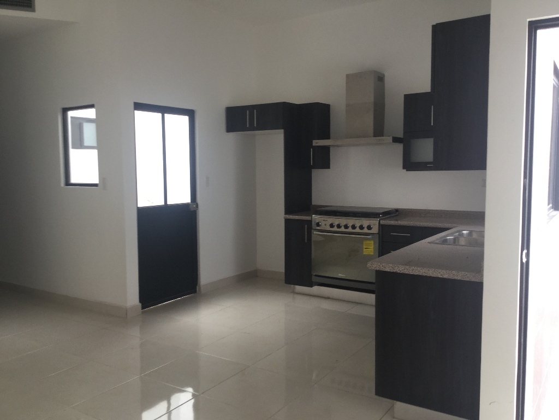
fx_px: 501
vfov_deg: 45.4
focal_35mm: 31
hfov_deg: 58.4
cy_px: 210
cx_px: 280
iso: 25
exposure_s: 1/60
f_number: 2.4
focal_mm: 3.3
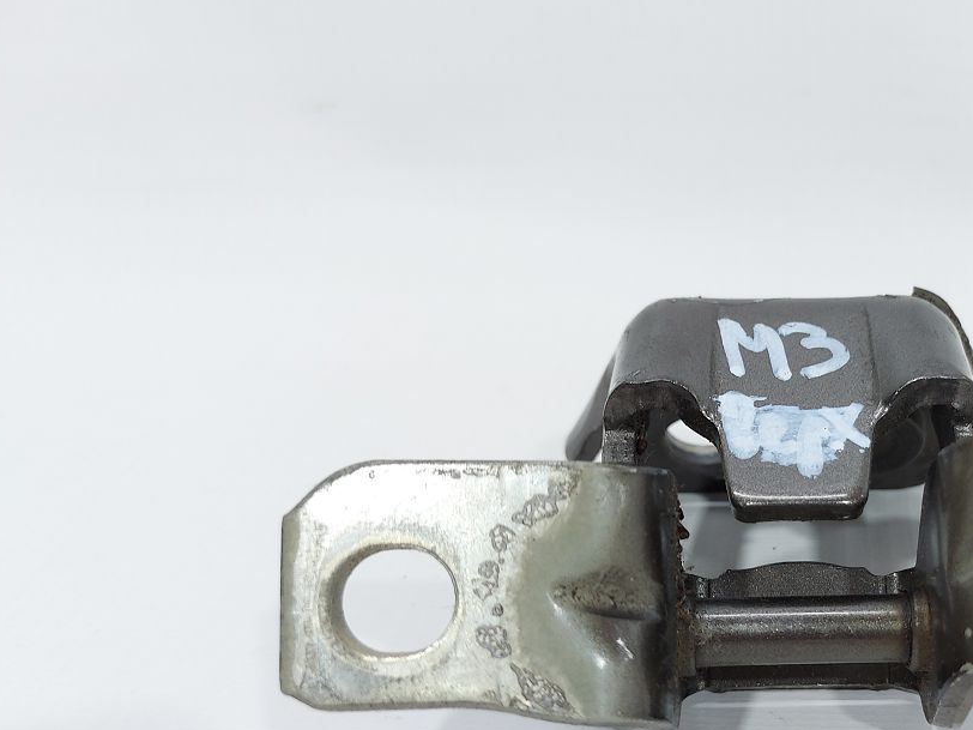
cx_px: 799
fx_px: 1152
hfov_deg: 43.3
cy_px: 457
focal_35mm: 41
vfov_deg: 34.9
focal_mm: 5.23
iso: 50
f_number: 1.8
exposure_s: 1/50
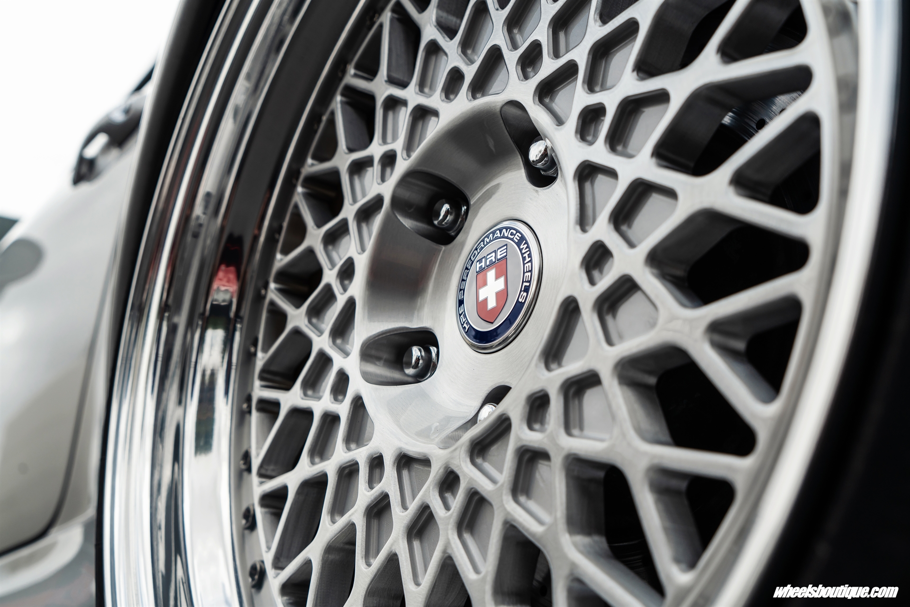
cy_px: 304
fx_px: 1062
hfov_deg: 46.4
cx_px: 455
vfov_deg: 31.9
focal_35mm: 42
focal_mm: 42
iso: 200
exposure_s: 1/800
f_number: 6.3
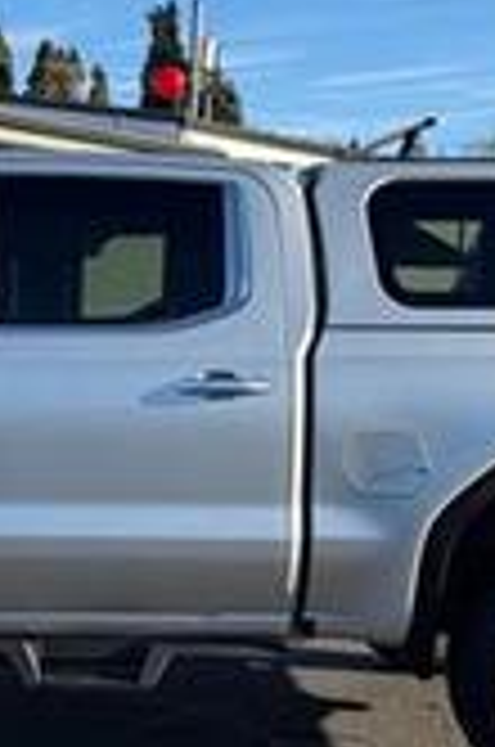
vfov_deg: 26.7
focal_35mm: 76
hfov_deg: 17.6
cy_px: 382
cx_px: 36
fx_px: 1574
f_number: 1.78
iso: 80
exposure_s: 1/2611
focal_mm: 6.76
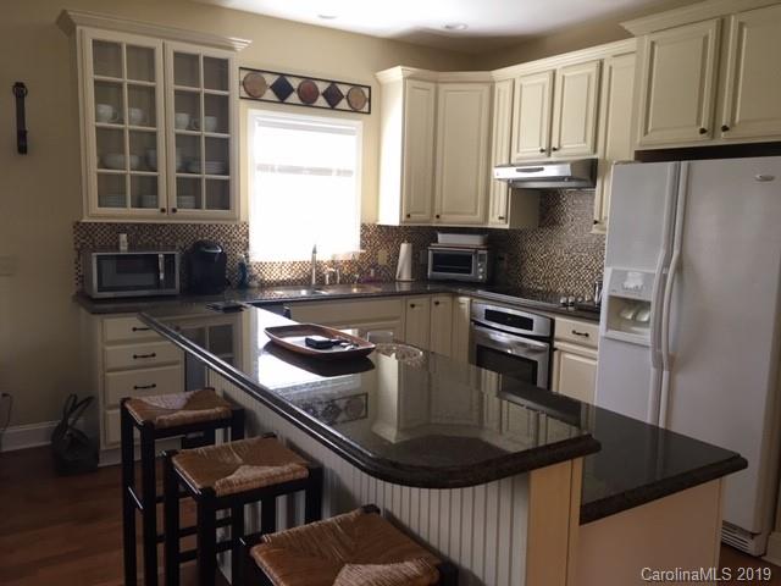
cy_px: 293
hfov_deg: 61.7
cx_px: 390
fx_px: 654
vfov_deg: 48.2
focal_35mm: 29
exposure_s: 1/30
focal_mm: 4.15
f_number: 2.2
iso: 64
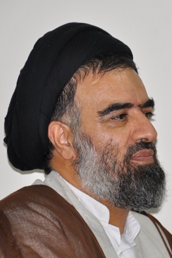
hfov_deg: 4.9
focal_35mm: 278
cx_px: 188
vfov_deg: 7.4
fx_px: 1993
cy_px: 143
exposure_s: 1/60
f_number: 5.6
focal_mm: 105
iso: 400
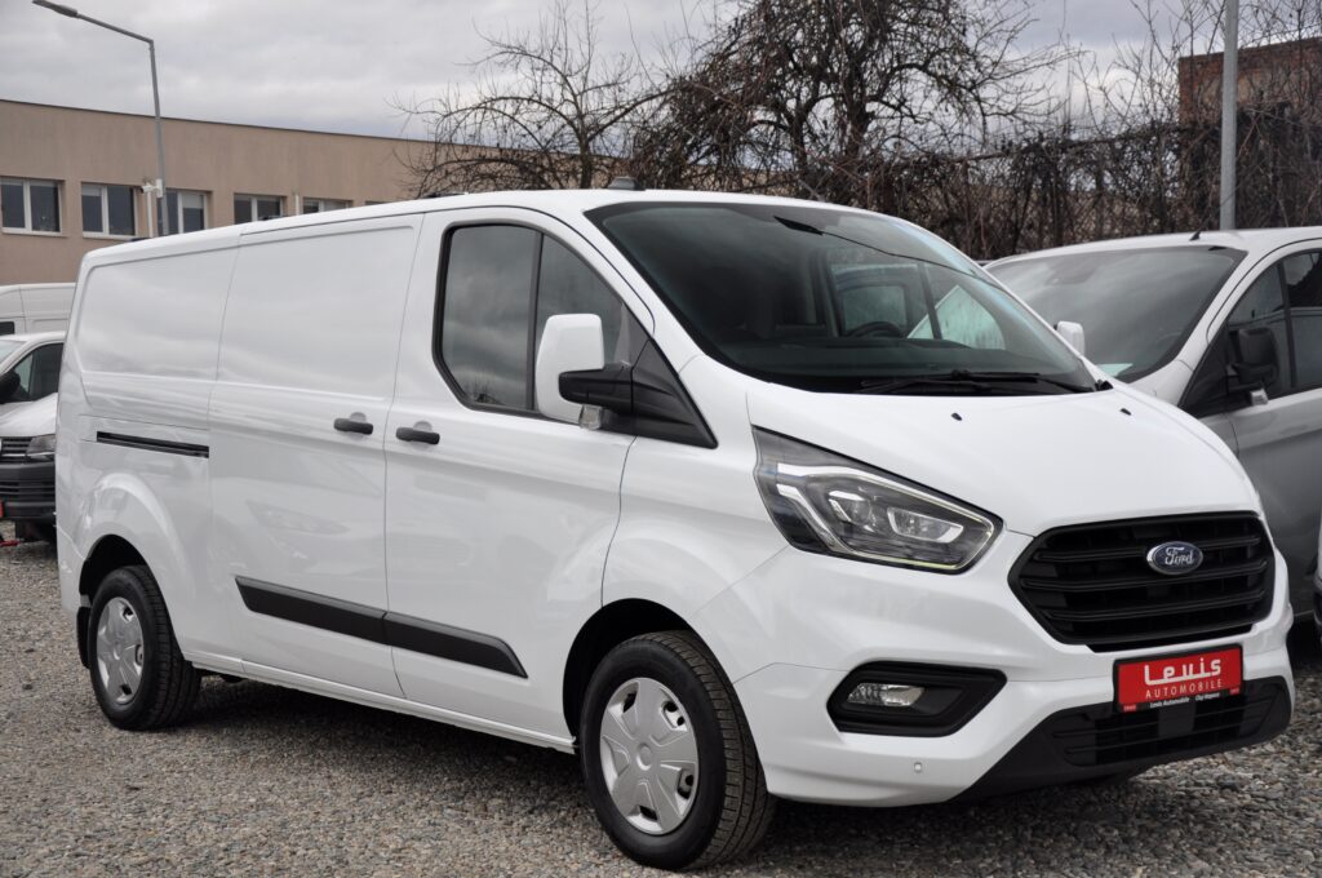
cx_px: 661
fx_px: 1925
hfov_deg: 37.9
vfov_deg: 25.7
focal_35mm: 52
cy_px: 439
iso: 500
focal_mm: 35
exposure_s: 1/100
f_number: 5
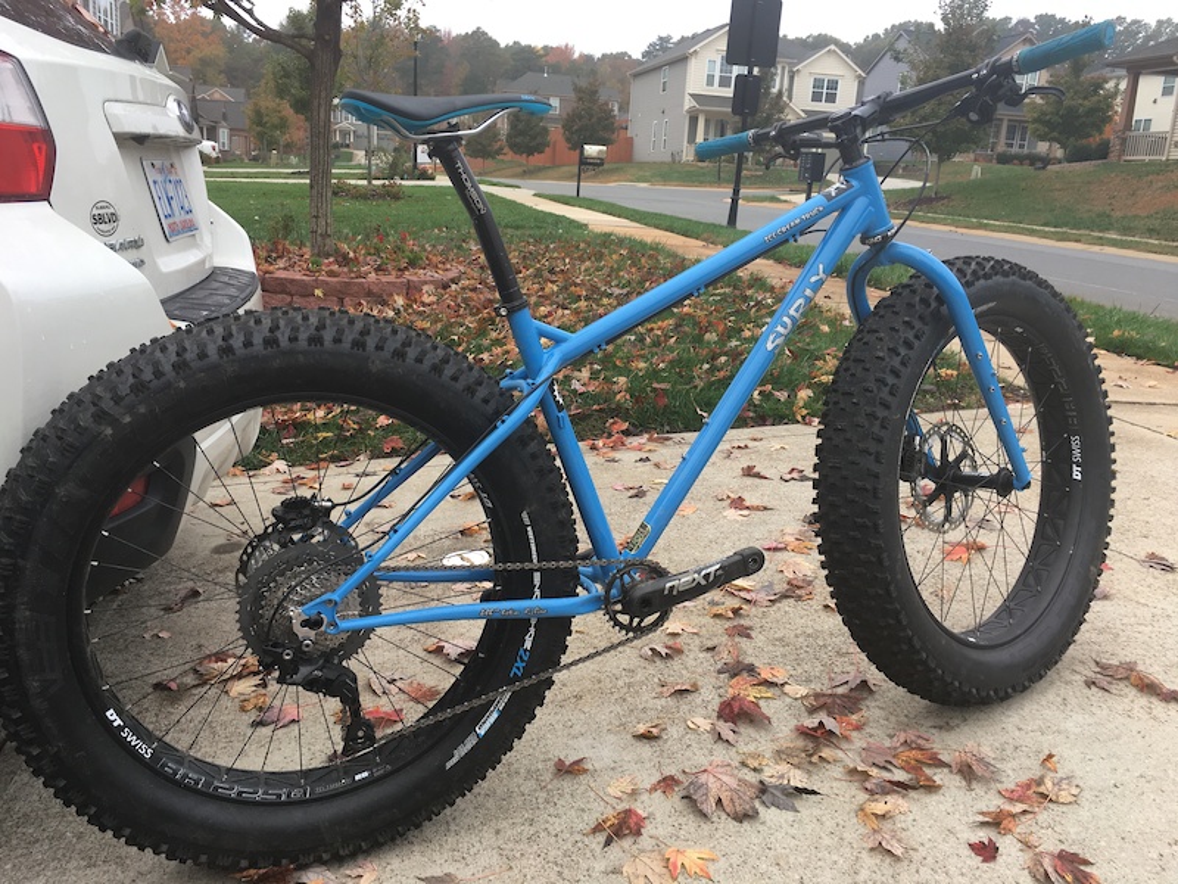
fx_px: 987
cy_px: 442
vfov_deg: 48.2
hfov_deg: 61.7
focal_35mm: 29
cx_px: 589
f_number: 2.2
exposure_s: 1/120
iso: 32
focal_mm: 4.15
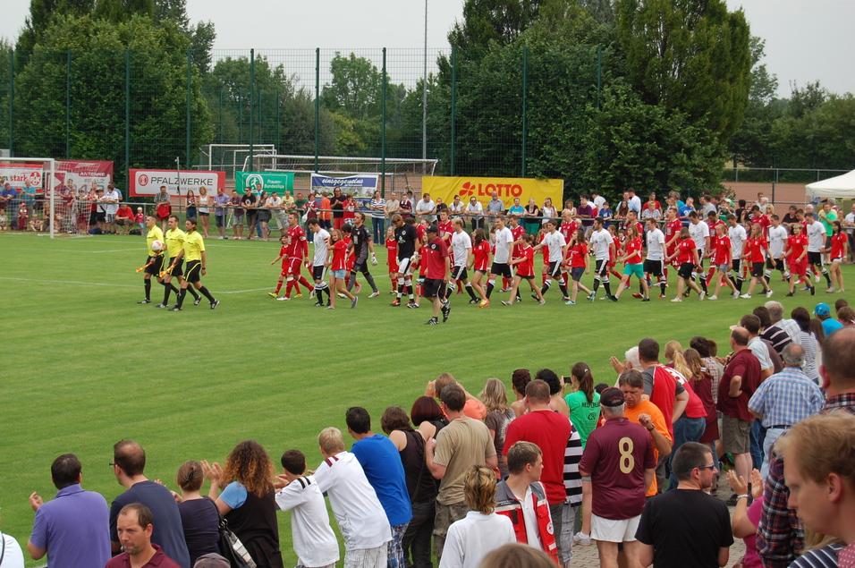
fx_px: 1957
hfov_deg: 24.6
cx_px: 428
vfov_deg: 16.5
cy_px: 284
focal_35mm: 82
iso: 200
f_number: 7.1
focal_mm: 55
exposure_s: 1/200
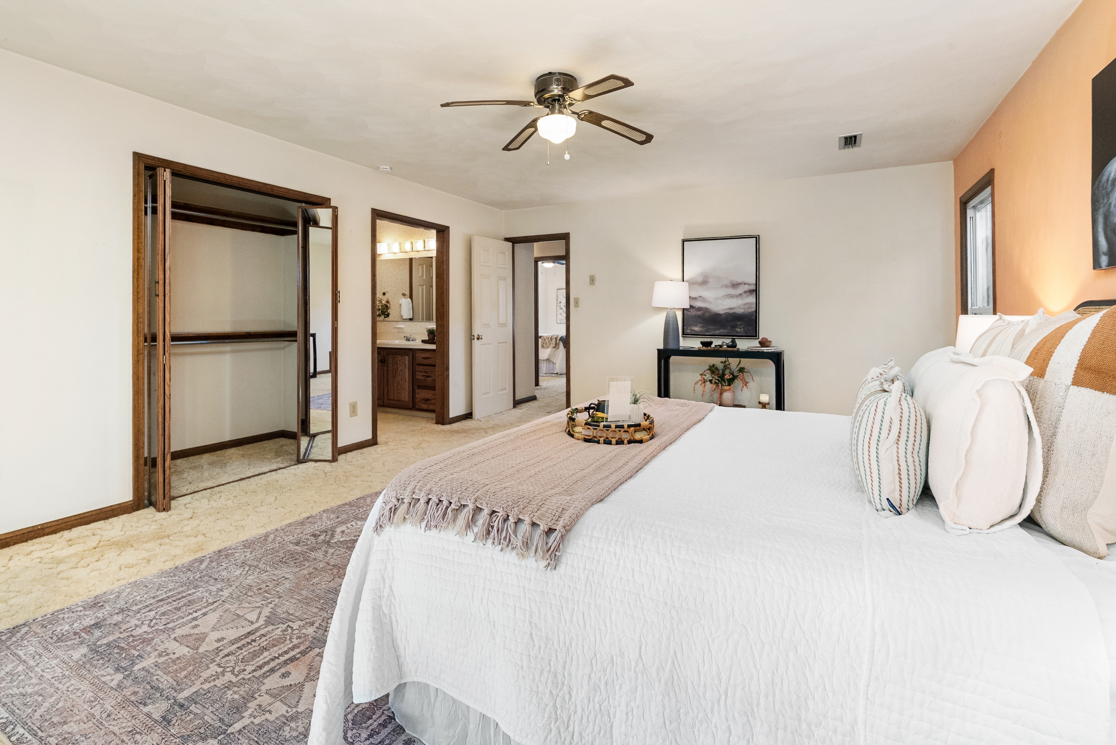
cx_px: 558
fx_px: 496
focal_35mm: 16
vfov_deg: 73.8
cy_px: 372
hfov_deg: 96.7
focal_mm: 16
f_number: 9
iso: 3200
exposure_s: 1/15
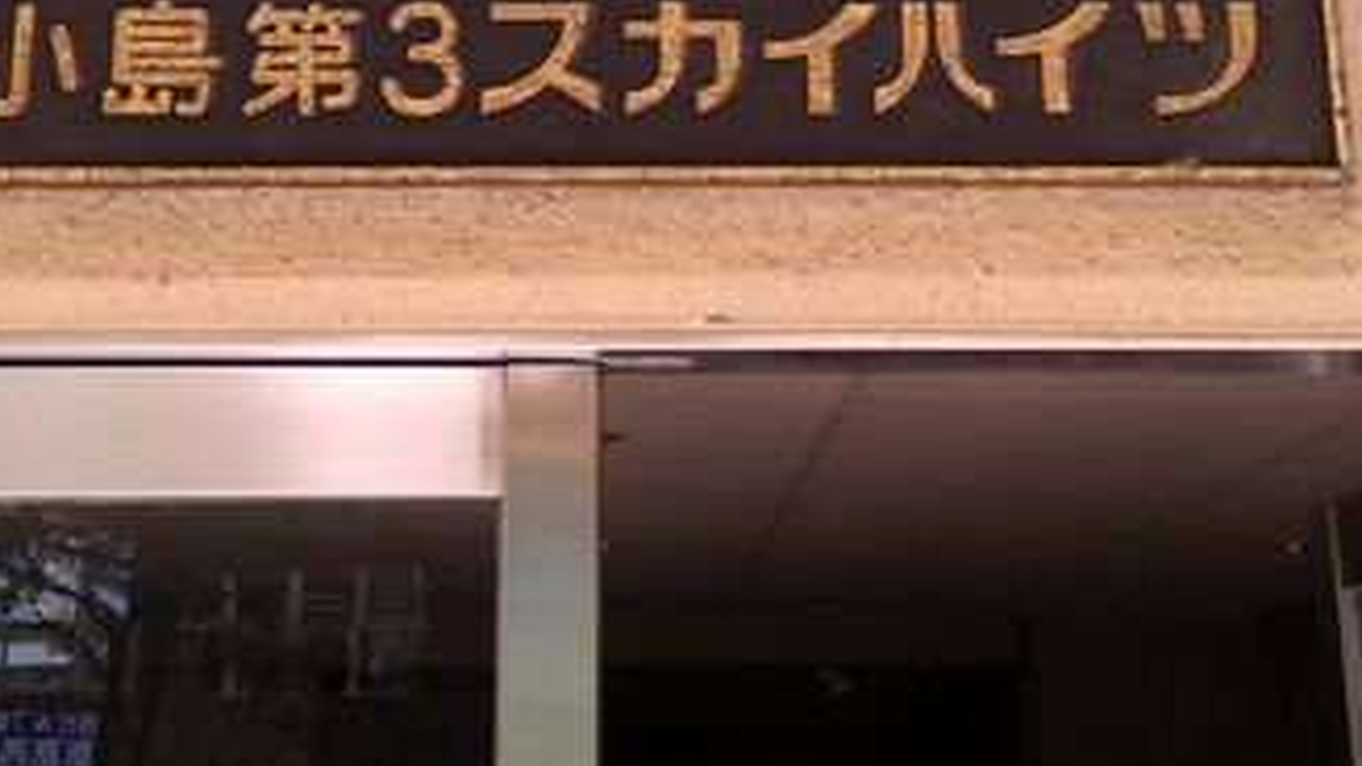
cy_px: 62
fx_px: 2528
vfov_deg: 17.0
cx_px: 558
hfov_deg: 30.1
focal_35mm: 70
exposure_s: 1/185
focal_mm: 4.28
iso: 50
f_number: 2.4
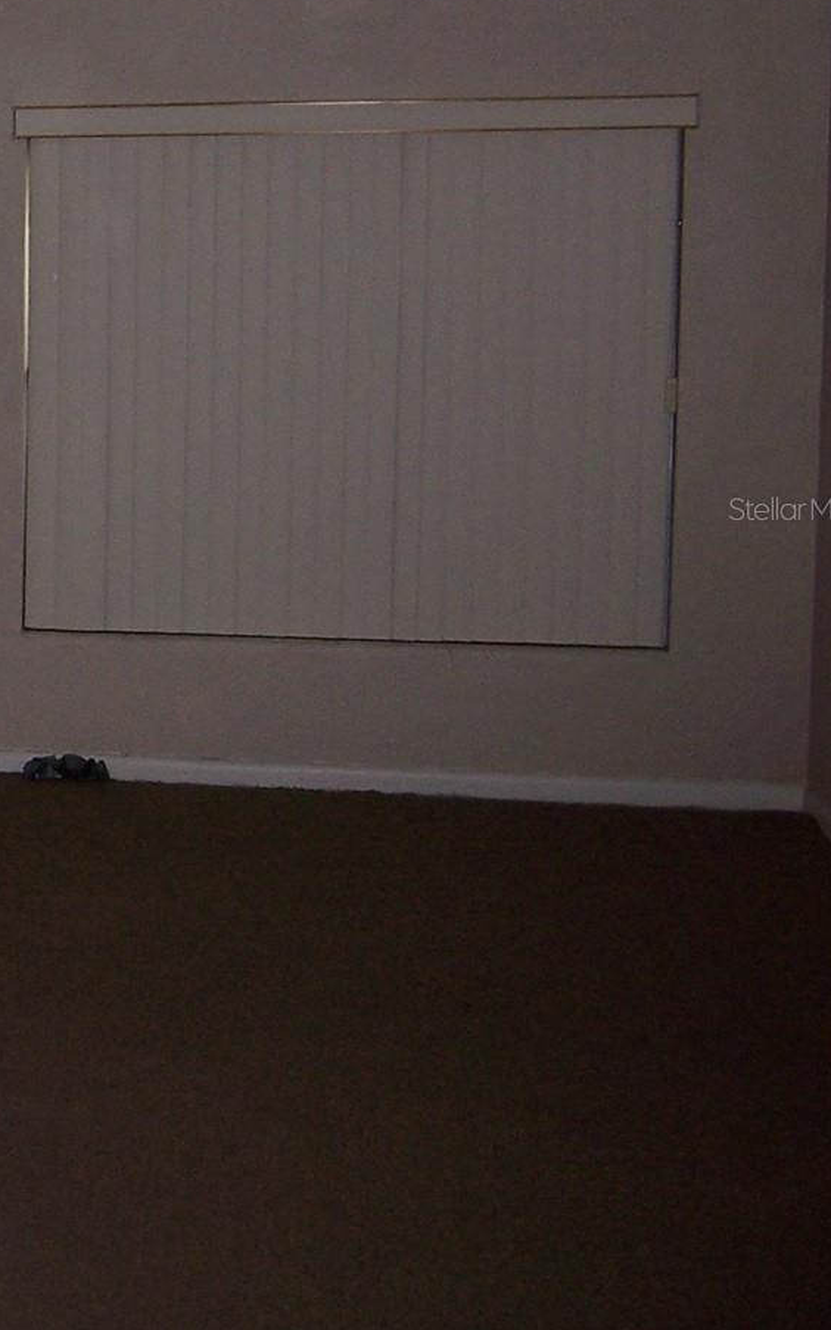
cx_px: -311
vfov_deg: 32.8
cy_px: 508
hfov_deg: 19.1
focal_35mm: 62
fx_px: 2248
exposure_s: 1/60
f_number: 2.8
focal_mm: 5.5
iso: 140
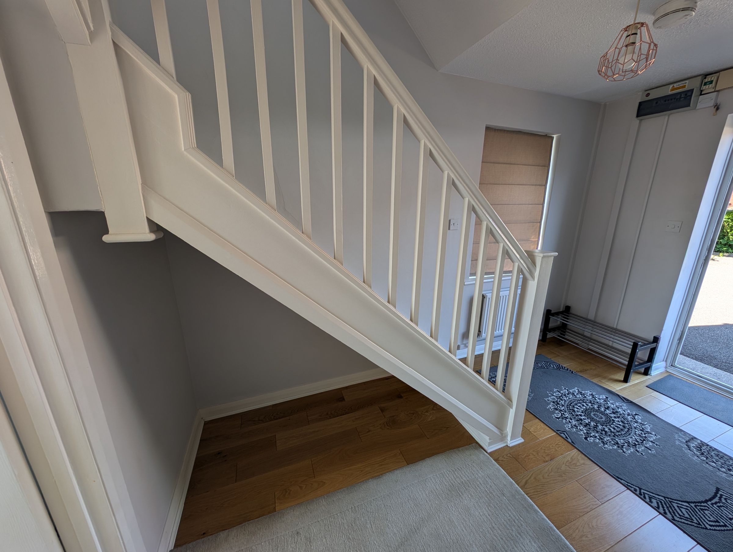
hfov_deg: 110.5
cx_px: 366
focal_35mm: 12
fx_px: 254
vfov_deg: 94.6
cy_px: 276
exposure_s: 1/135
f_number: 1.95
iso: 46
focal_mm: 2.23
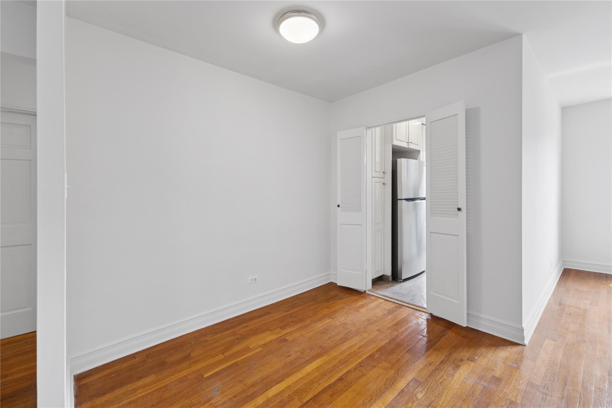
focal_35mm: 15
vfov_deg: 77.3
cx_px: 306
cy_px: 204
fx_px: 255
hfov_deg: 100.4
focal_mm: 15
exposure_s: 1/10
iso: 640
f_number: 14
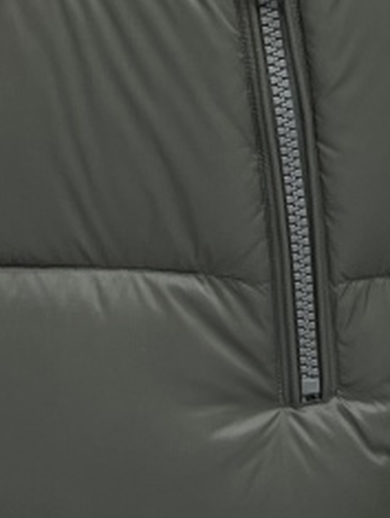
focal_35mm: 159
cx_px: -128
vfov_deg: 11.6
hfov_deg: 9.2
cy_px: -390
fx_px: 2382
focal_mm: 5.7
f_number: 1.5
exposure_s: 1/100
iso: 50
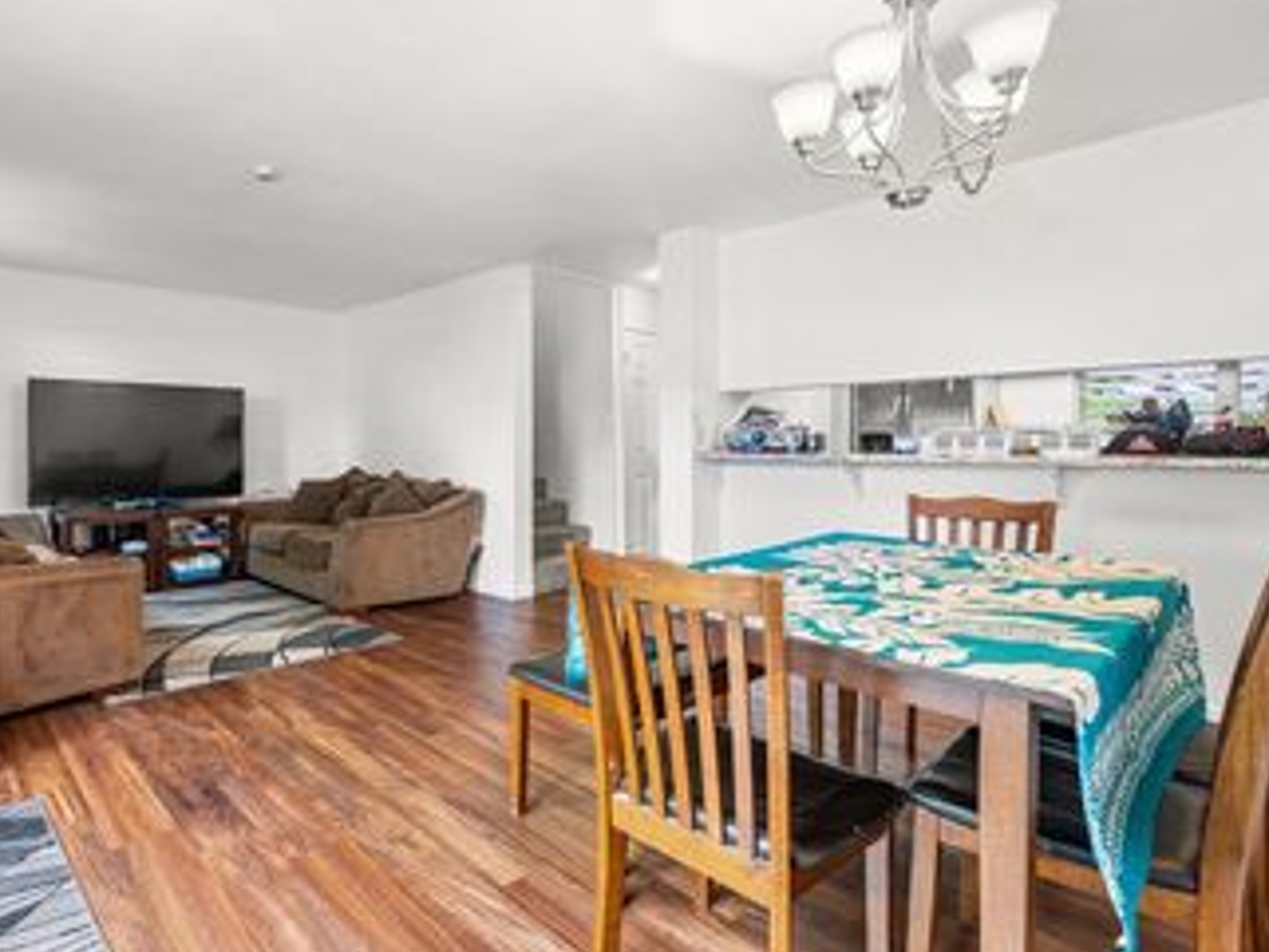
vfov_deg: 71.5
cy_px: 442
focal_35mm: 18
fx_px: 660
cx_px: 443
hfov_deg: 85.2
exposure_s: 1/2.5
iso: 400
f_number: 8
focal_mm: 12
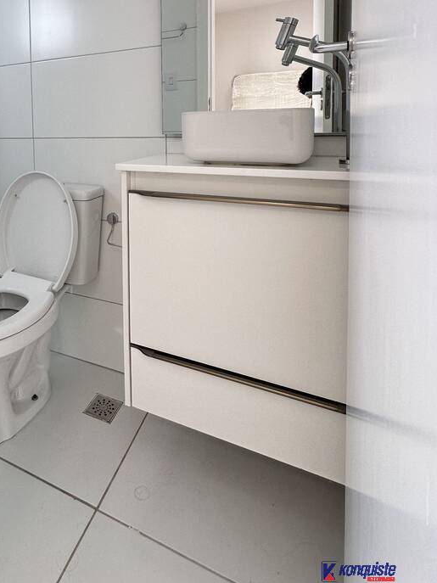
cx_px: 109
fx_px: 370
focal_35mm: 22
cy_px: 146
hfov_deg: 57.9
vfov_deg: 71.2
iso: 100
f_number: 2.2
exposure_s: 1/120
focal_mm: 2.22
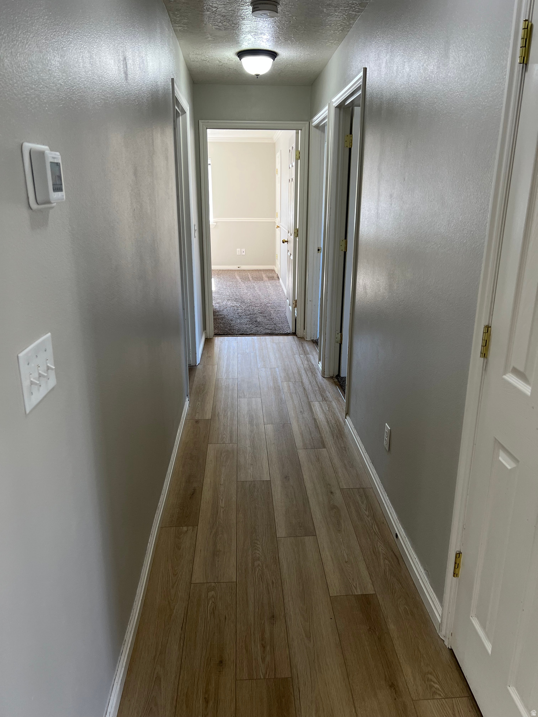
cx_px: 269
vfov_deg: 67.3
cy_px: 358
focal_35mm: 26
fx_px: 539
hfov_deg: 53.1
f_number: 1.5
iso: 100
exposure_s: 1/120
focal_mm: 5.7
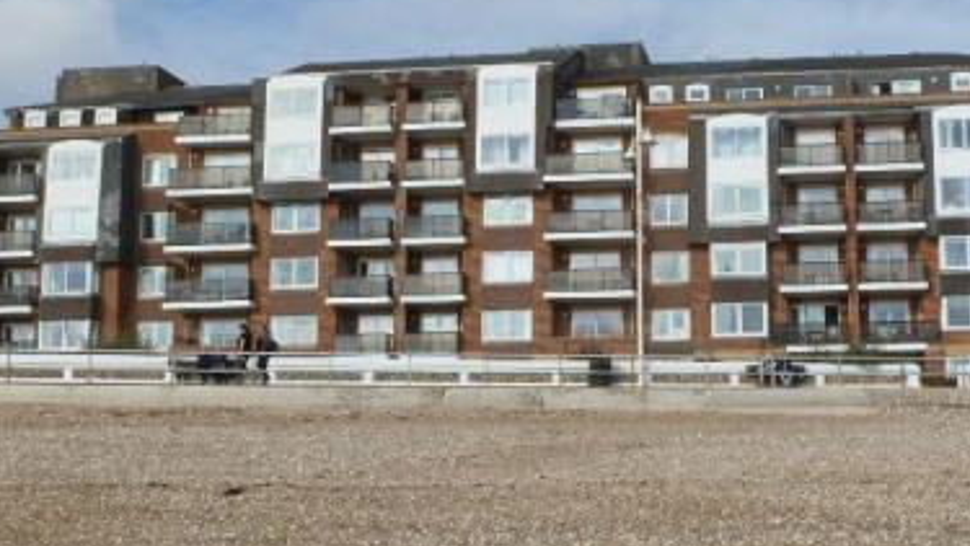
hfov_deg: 34.0
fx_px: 1569
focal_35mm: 61
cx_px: 669
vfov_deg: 19.7
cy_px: 299
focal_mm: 6.4
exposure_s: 1/400
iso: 100
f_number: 5.6
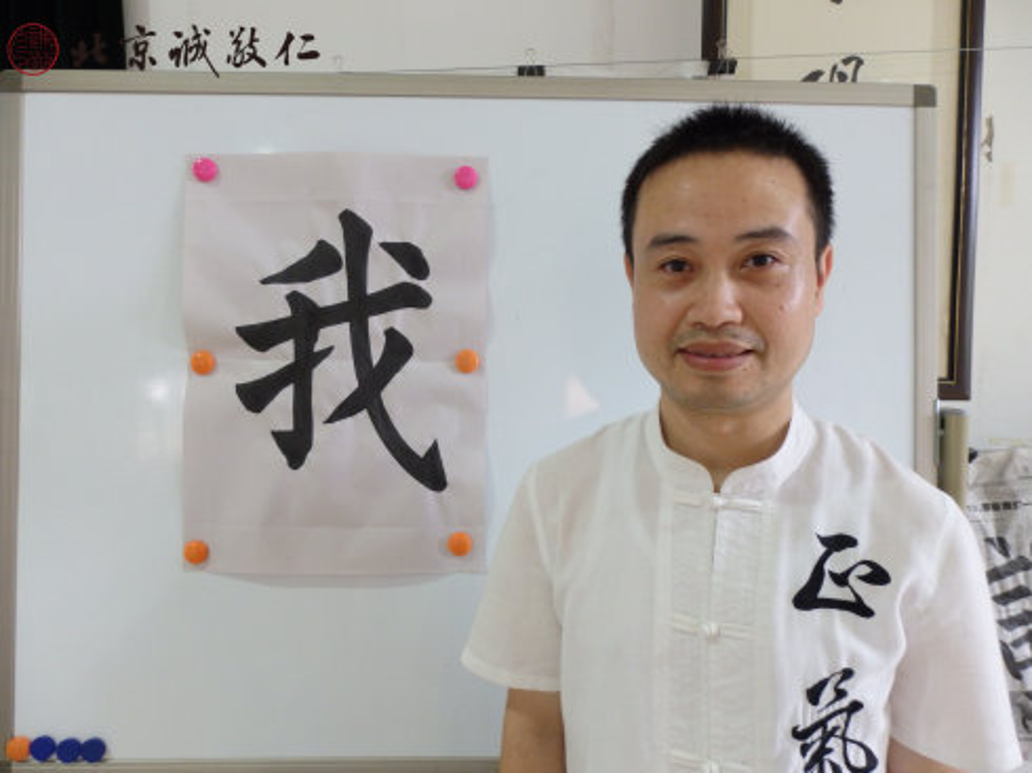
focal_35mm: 25
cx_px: 516
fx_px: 745
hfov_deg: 69.4
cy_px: 386
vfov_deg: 54.8
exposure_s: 1/30
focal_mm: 4.5
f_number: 3
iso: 400
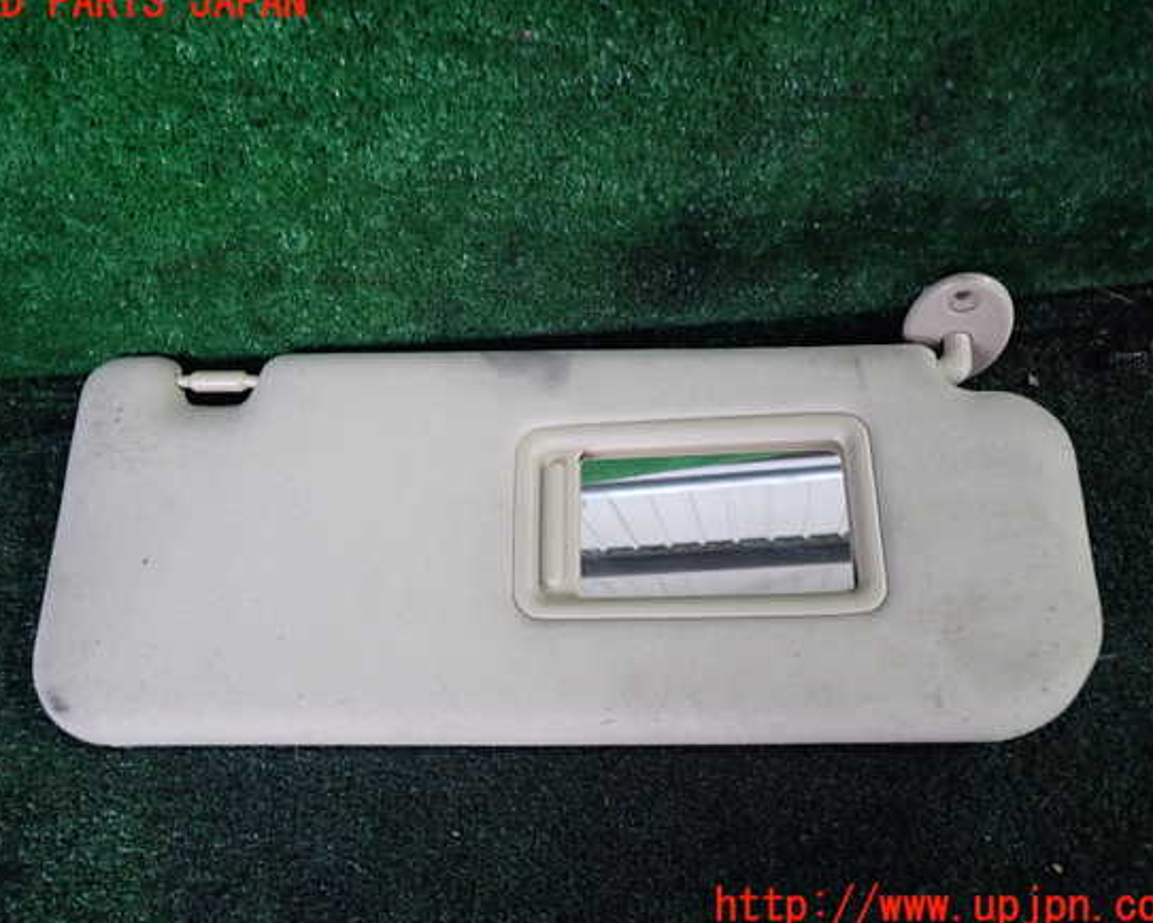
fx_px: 922
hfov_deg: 64.0
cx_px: 557
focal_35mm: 27
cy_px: 455
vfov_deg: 53.2
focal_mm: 4.5
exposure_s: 1/30
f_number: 2
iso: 400
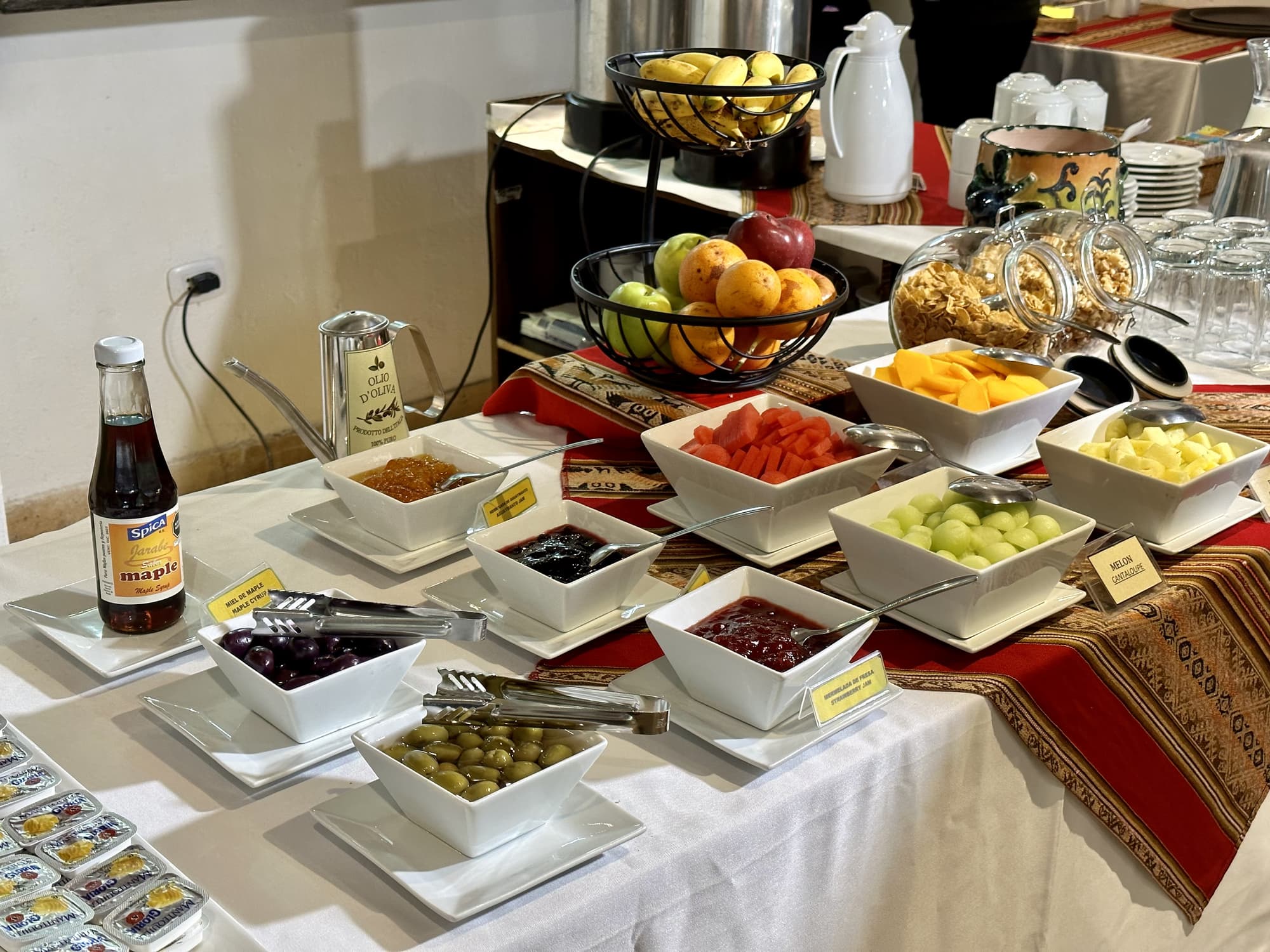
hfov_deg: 39.7
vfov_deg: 30.3
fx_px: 1761
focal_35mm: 48
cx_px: 635
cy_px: 476
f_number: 1.78
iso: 160
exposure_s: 1/60
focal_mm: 6.86
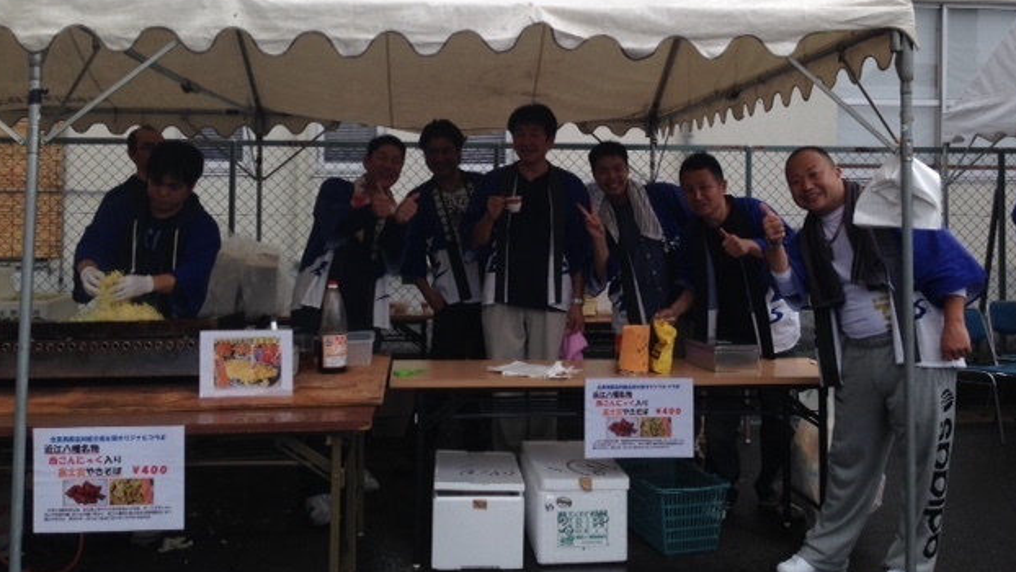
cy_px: 185
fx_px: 997
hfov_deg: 54.0
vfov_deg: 31.7
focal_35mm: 37
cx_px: 505
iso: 50
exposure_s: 1/228
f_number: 2.4
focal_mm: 4.12
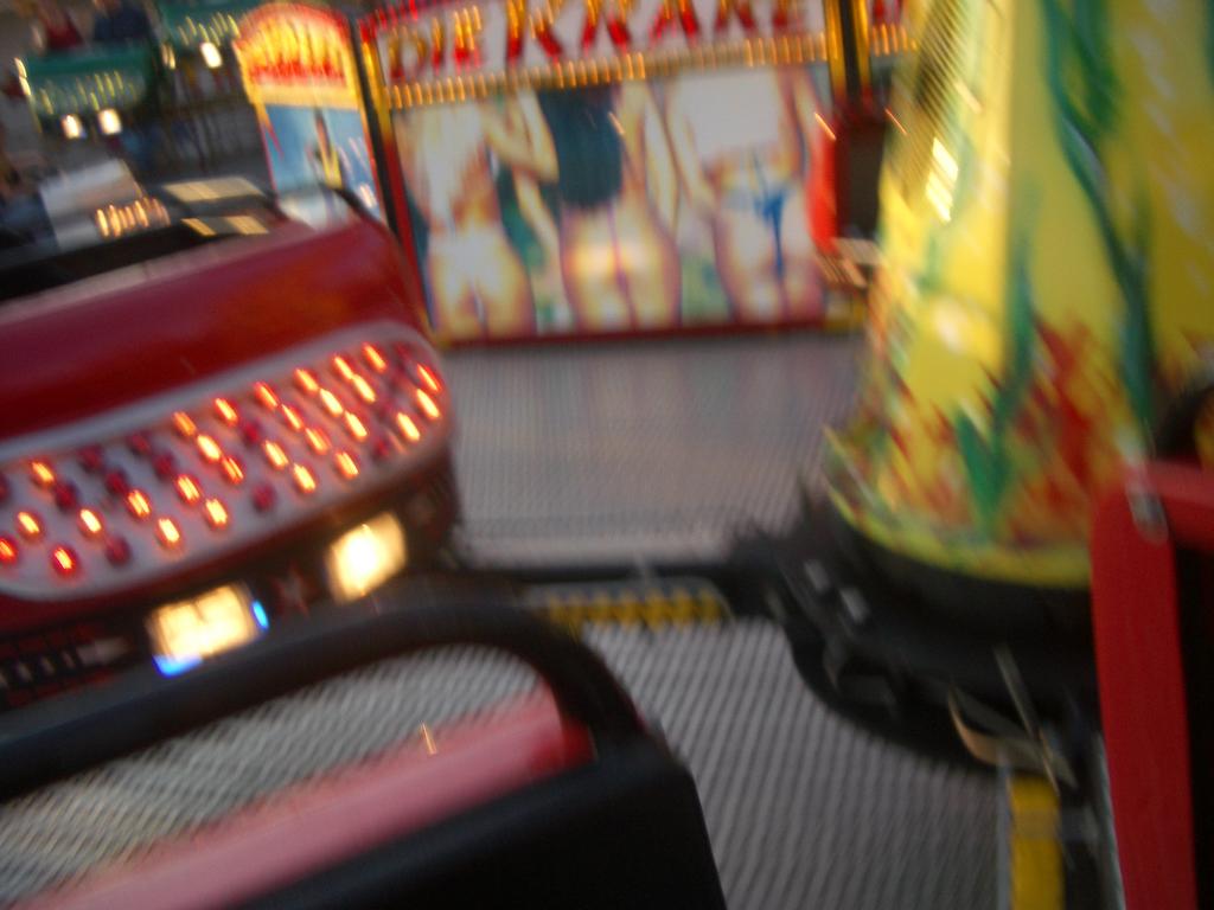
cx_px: 607
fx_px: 1227
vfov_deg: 40.7
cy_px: 455
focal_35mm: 35
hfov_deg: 52.6
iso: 50
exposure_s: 1/160
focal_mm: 5.8
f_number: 2.6
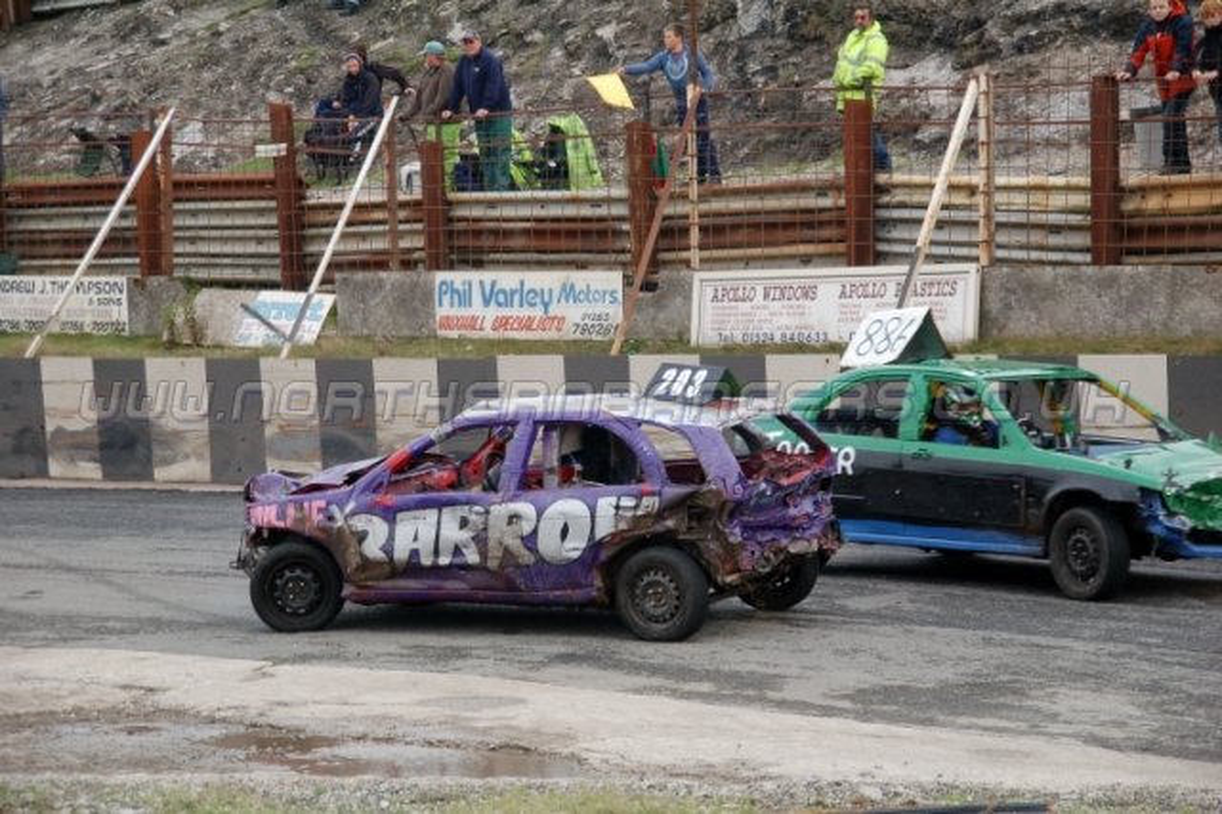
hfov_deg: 17.5
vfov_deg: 11.7
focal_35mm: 117
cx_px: 611
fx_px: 3969
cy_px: 407
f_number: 5.6
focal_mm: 78
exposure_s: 1/500
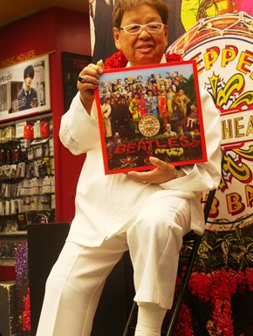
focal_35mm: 69
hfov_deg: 21.3
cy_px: 147
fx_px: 672
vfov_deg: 28.1
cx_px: 120
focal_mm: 25
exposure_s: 1/60
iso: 100
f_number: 4.7
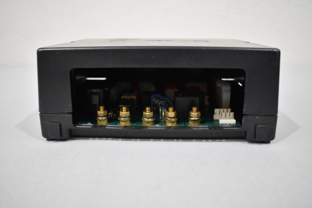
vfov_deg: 38.4
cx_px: 156
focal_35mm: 34
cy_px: 104
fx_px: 299
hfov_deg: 55.1
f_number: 3.8
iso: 800
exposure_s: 1/160
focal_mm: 23
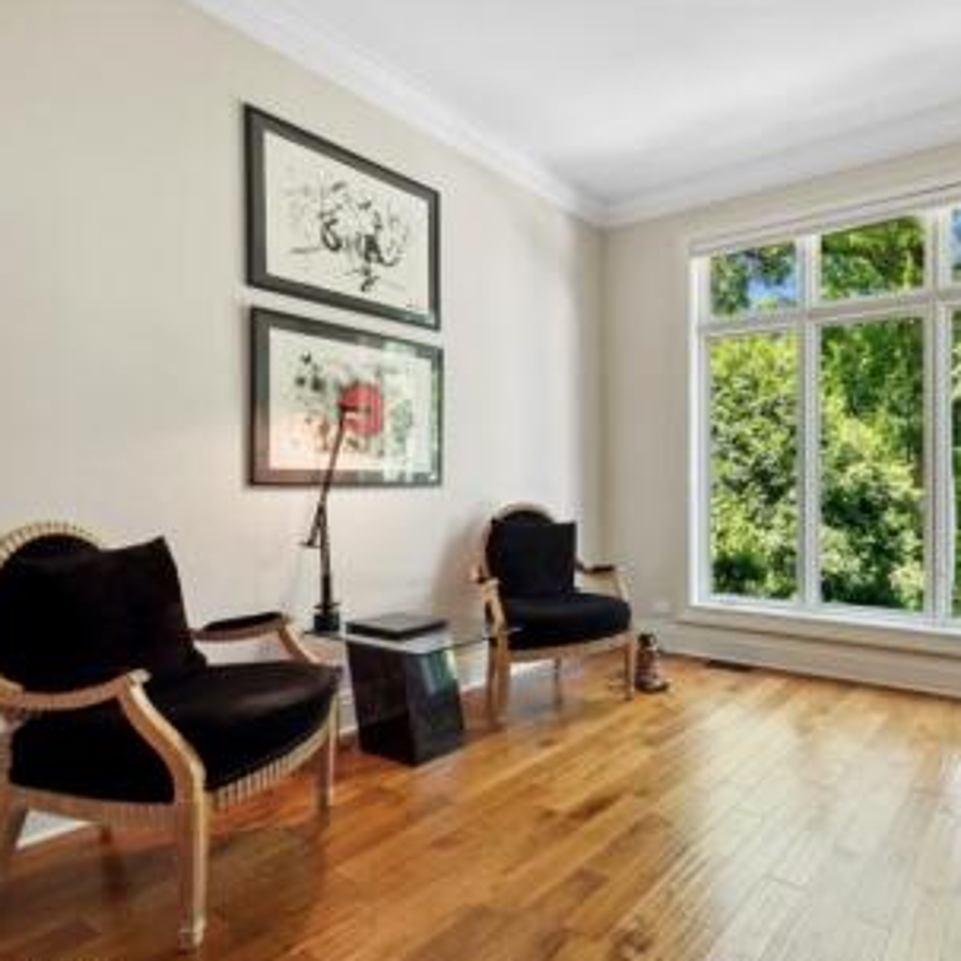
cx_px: 679
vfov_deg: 74.8
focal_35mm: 20
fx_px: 628
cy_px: 496
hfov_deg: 71.4
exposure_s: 1/15
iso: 200
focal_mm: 15
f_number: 9.5
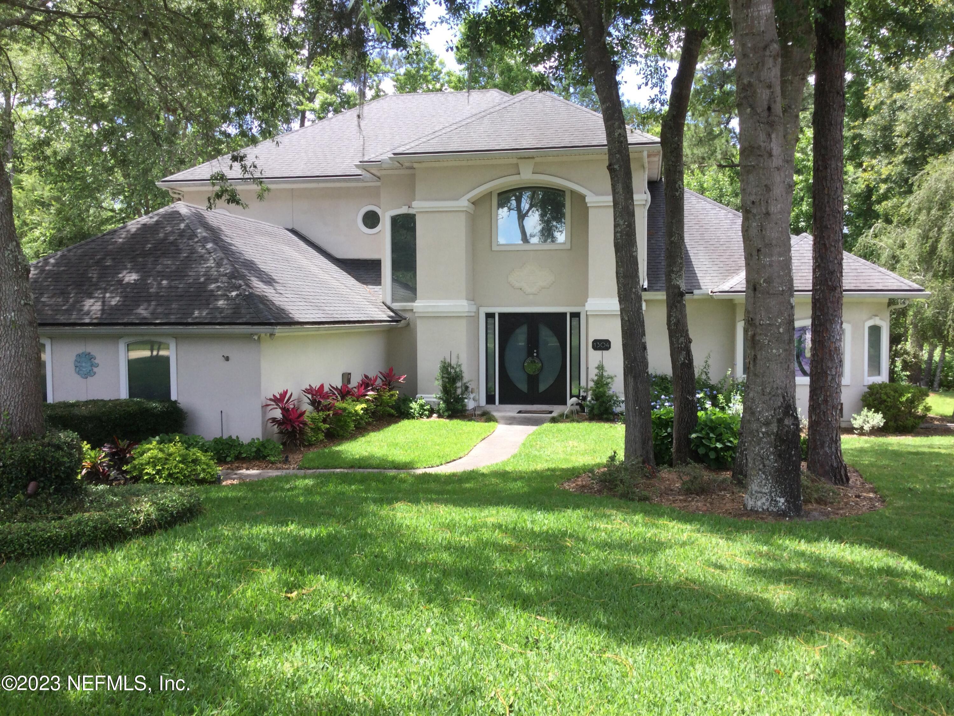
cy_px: 358
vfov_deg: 45.4
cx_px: 477
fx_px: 854
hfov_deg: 58.4
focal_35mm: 31
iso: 25
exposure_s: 1/337
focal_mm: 3.3
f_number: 2.4
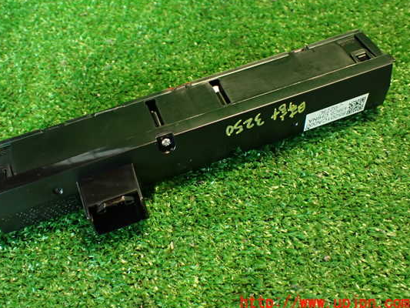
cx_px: 183
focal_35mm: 36
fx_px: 426
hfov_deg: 51.2
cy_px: 139
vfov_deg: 39.6
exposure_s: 1/30
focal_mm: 5.79
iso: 500
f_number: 2.4
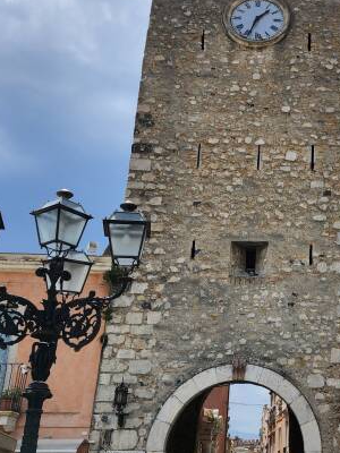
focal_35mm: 46
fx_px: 602
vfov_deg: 41.2
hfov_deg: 30.0
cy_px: 241
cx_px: 315
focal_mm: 5.54
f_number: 1.8
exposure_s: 1/3598
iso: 25
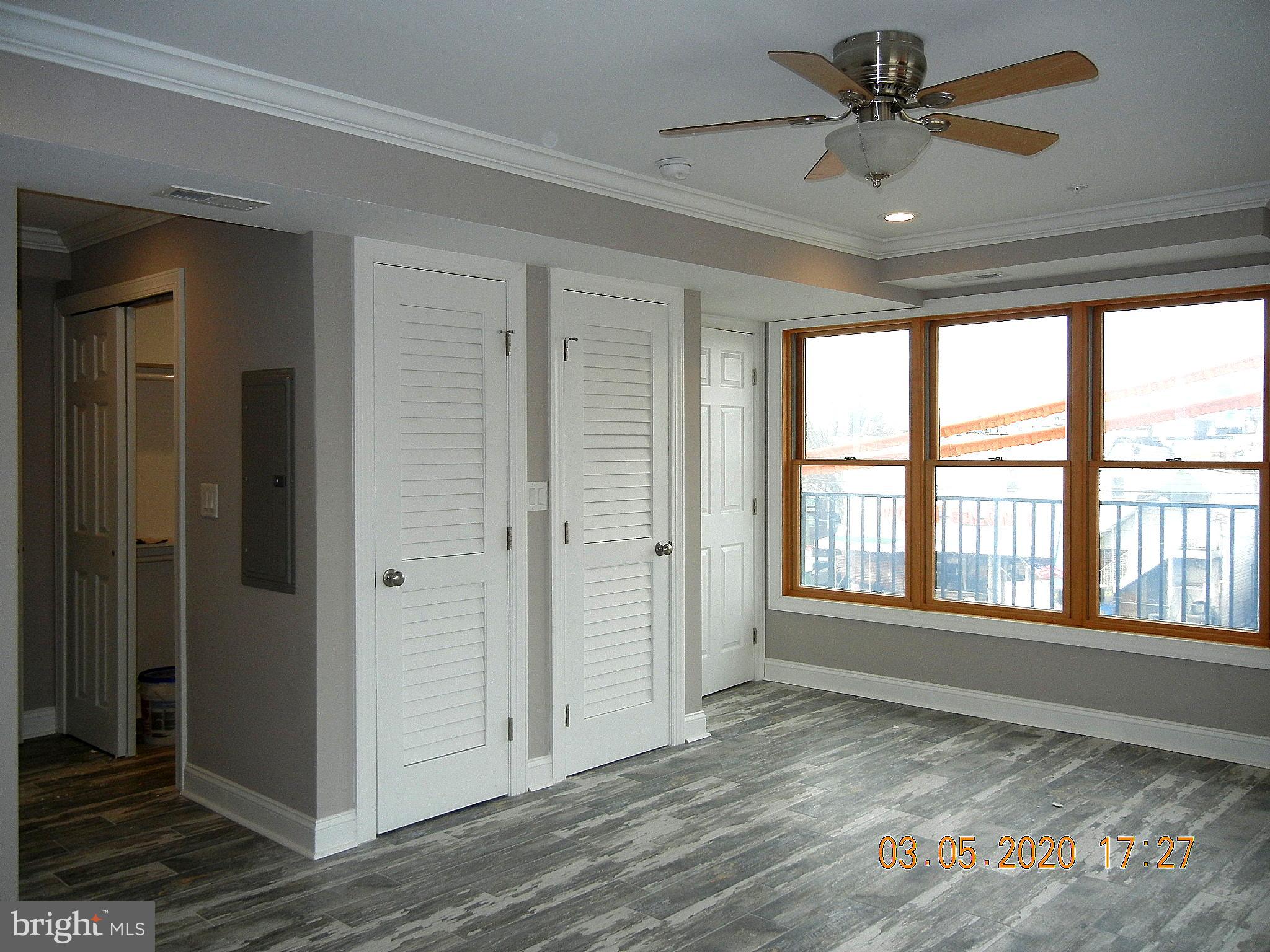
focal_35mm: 30
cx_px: 635
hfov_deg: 60.0
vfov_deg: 46.8
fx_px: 1101
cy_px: 476
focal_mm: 5.4
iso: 160
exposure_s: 1/166
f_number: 3.5
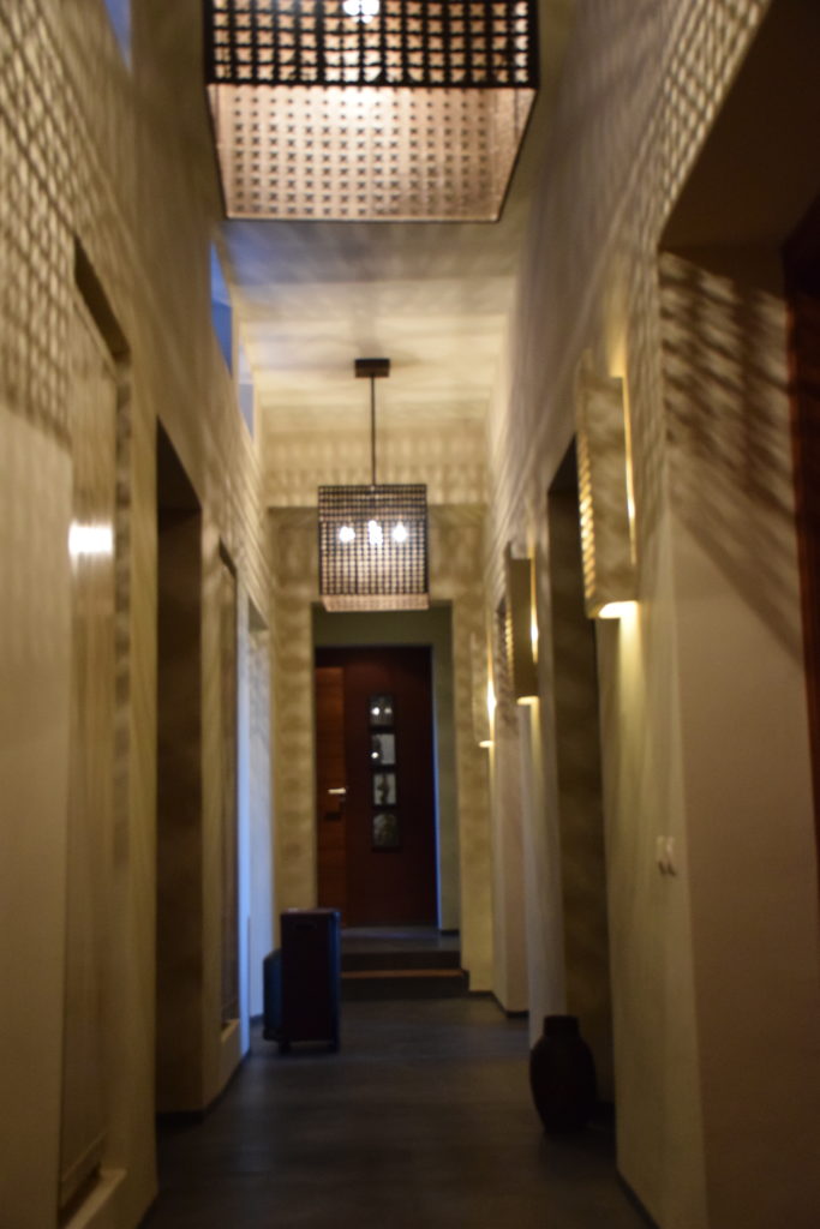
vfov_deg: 43.6
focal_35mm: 45
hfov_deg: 29.9
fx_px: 1537
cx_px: 410
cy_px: 614
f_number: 4
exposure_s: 1/60
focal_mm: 30
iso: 2500
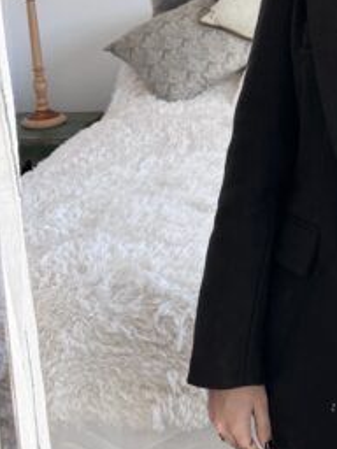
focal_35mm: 75
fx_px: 974
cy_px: 47
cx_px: 441
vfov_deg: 25.2
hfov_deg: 18.3
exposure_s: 1/121
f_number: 1.78
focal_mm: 6.86
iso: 100
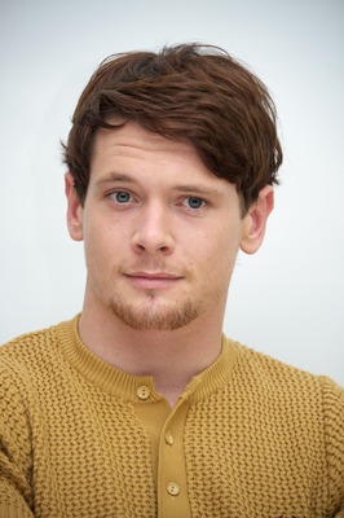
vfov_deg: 8.2
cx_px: 172
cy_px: 259
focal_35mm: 250
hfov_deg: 5.5
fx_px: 3589
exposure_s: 1/60
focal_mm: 250
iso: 640
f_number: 5.6
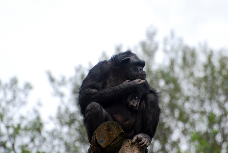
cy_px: 76
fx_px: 2853
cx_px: 114
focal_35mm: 450
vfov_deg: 3.1
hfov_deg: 4.6
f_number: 5.6
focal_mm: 300
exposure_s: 1/400
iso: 400
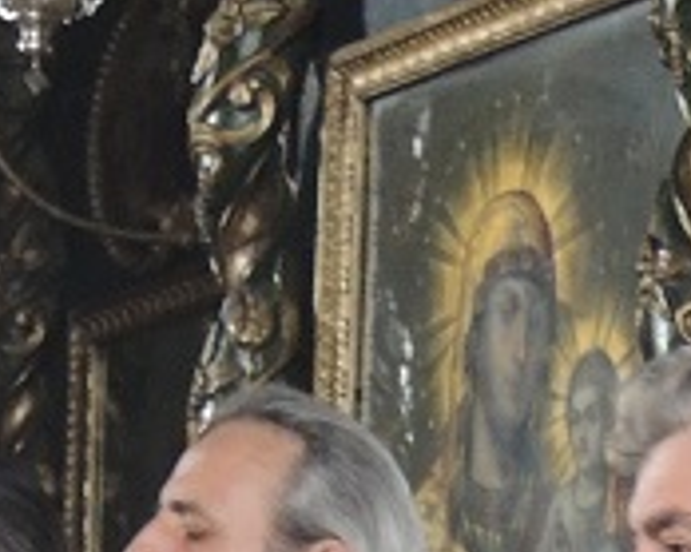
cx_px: 929
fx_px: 3863
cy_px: 1084
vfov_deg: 7.8
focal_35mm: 189
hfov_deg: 10.0
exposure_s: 1/8
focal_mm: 6
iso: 400
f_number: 2
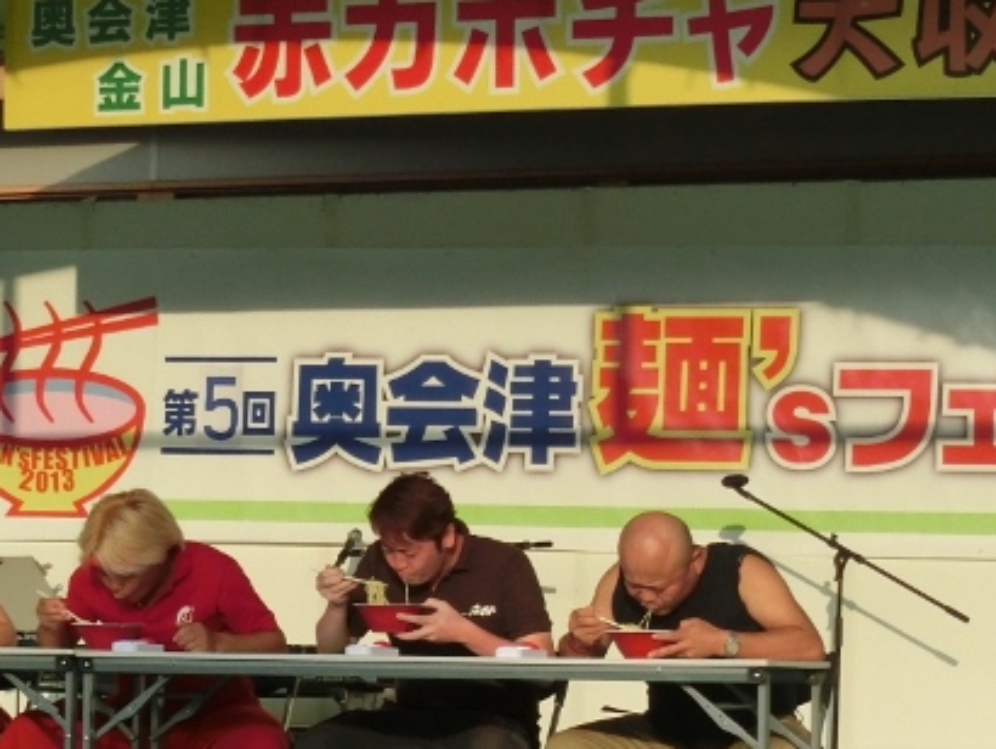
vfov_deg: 8.9
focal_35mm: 167
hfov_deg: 11.8
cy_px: 579
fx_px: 4808
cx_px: 415
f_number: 5.7
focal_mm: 19.1
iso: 500
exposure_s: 1/1000
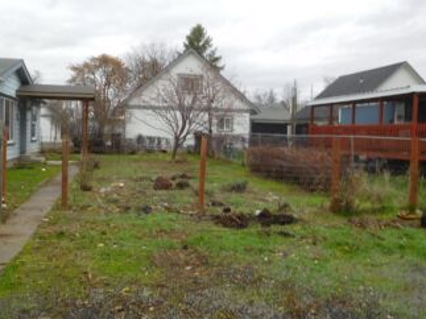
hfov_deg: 58.1
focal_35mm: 31
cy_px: 148
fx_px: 381
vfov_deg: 45.4
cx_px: 178
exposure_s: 1/50
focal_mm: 4.5
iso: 125
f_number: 3.4
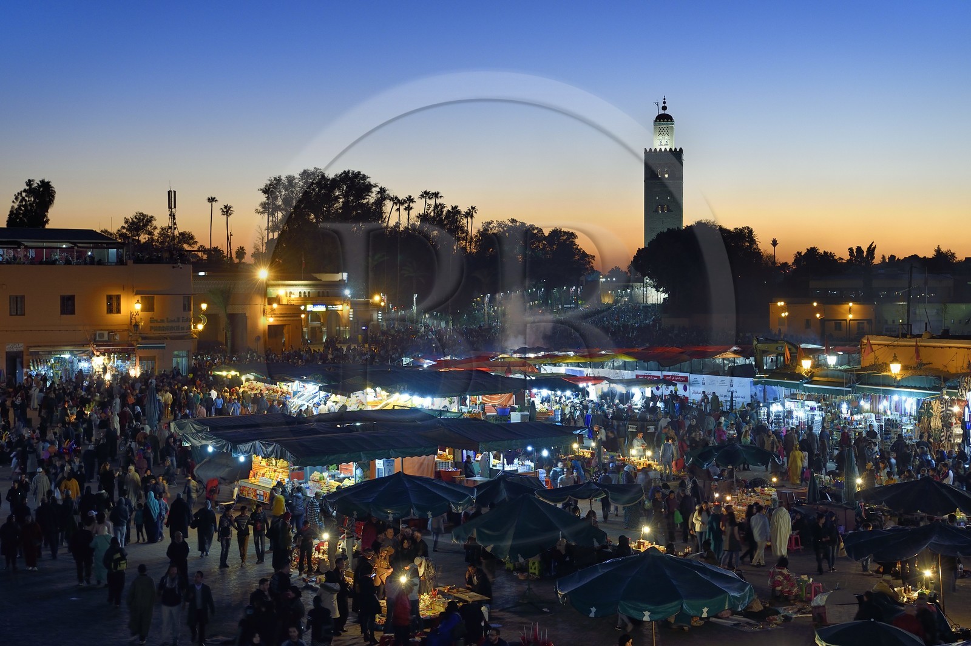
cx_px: 486
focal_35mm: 60
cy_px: 323
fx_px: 1617
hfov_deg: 33.4
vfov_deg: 22.6
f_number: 6.3
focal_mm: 60
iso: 800
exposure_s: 1/13
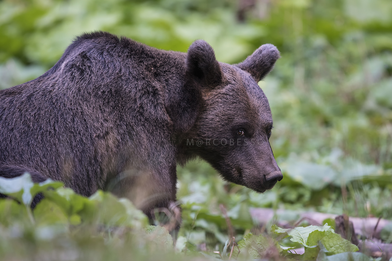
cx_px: 196
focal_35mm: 500
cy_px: 130
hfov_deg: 4.1
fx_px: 5446
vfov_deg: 2.8
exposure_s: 1/320
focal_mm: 500
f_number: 5
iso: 1000
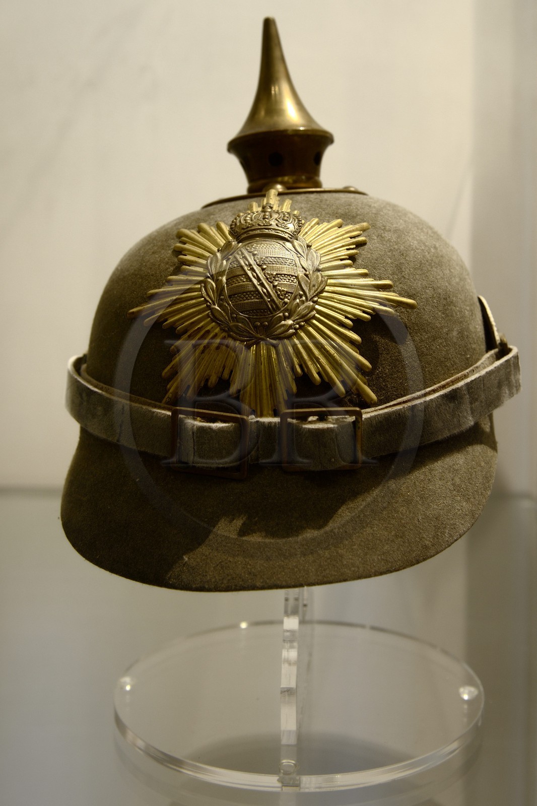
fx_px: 716
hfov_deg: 41.1
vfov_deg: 58.7
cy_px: 403
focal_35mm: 32
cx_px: 268
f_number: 6.3
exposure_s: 1/4
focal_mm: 32
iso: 200
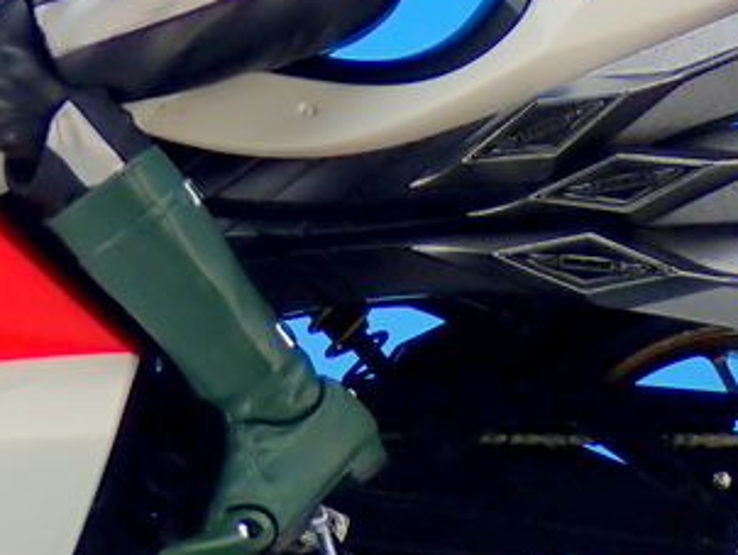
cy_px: 120
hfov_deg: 7.6
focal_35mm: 261
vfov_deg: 5.7
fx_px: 5569
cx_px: 108
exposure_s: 1/20
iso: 100
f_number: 4.1
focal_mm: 13.65
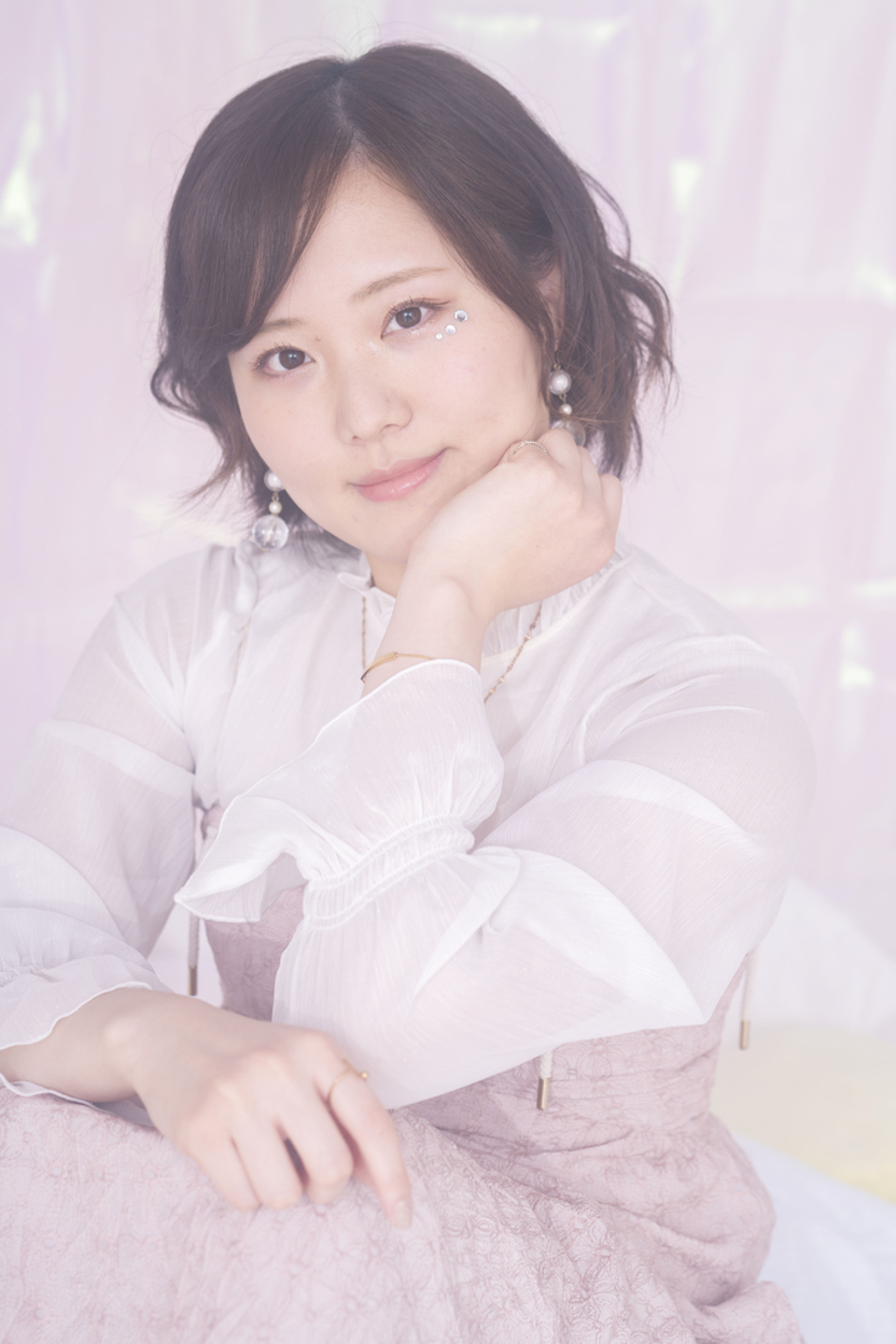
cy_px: 672
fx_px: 3733
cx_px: 448
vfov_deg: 20.4
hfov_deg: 13.7
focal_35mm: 100
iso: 250
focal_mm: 100
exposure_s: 1/125
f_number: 6.3
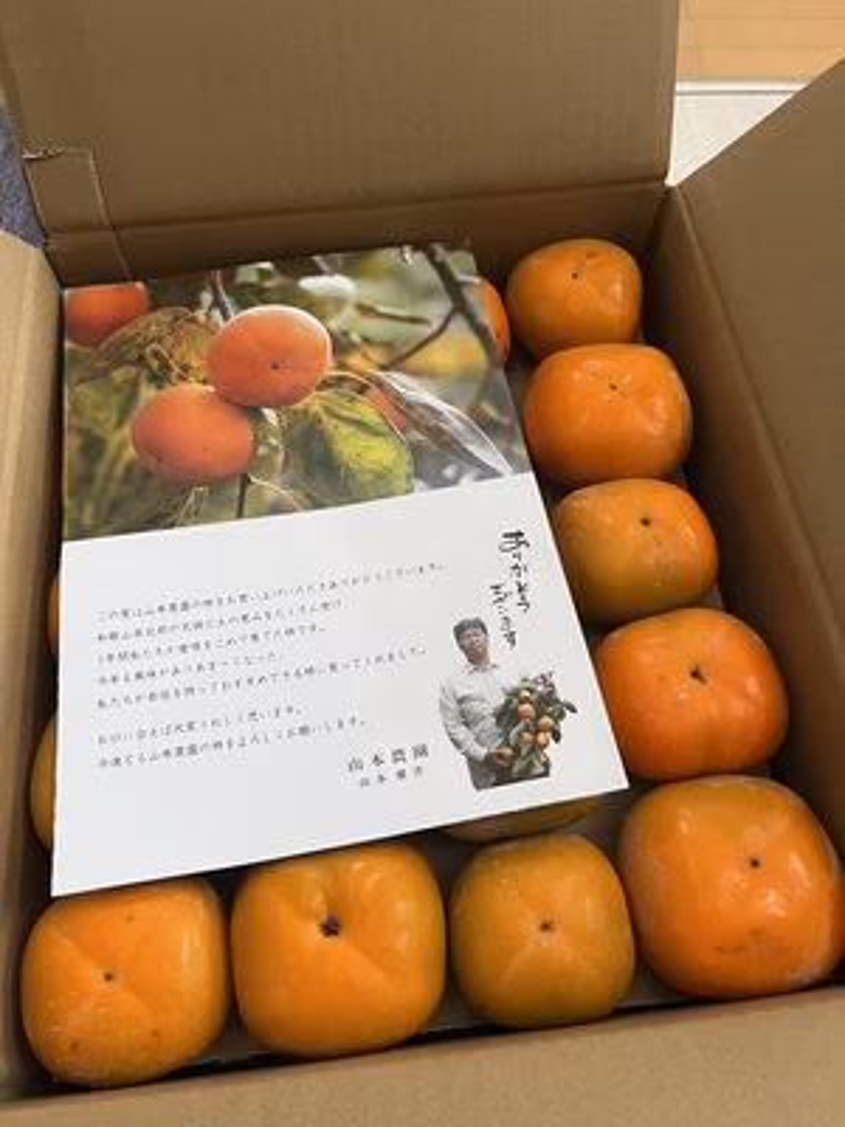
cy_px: 564
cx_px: 422
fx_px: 846
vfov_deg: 67.3
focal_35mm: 26
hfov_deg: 53.1
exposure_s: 1/60
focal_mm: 5.1
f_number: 1.6
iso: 250
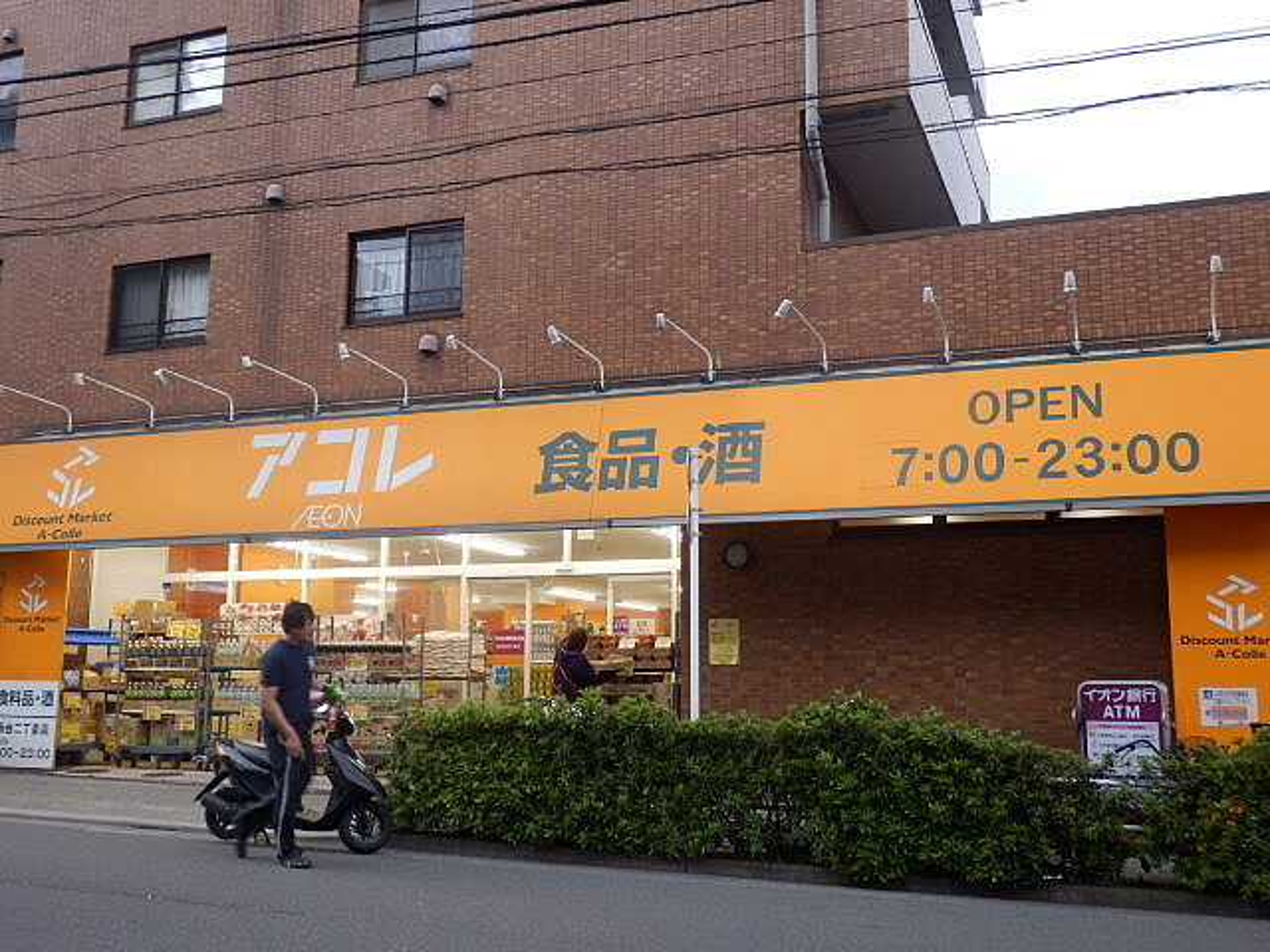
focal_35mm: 42
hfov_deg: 44.8
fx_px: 1541
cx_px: 635
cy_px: 476
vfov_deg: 34.3
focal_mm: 7.4
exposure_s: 1/40
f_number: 4
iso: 250
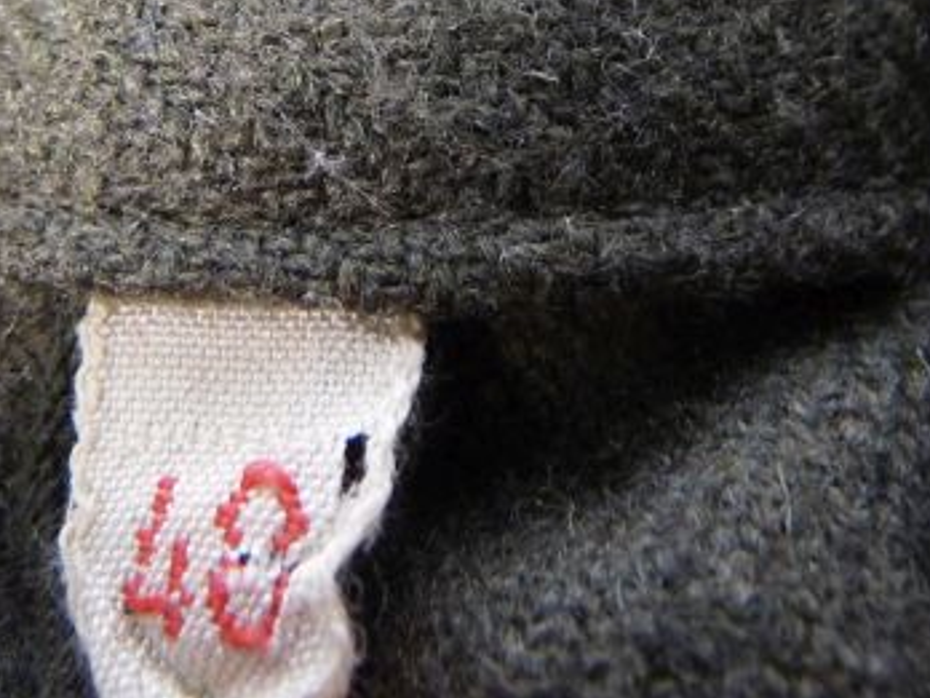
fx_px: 1666
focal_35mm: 62
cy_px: -37
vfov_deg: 22.5
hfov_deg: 31.2
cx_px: 417
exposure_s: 1/10
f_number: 2.8
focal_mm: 4.8
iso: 400
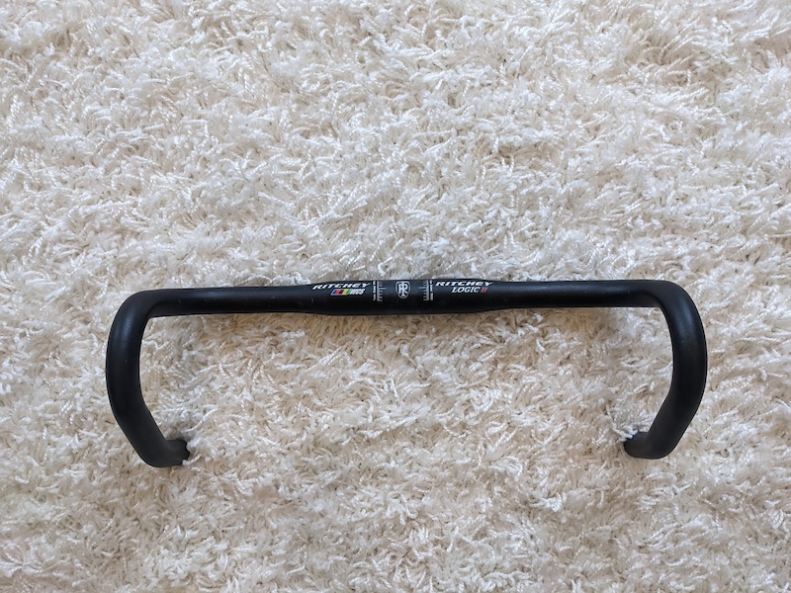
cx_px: 396
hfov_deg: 65.3
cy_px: 296
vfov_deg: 51.4
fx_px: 617
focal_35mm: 27
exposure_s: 1/60
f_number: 1.73
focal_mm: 4.38
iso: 77
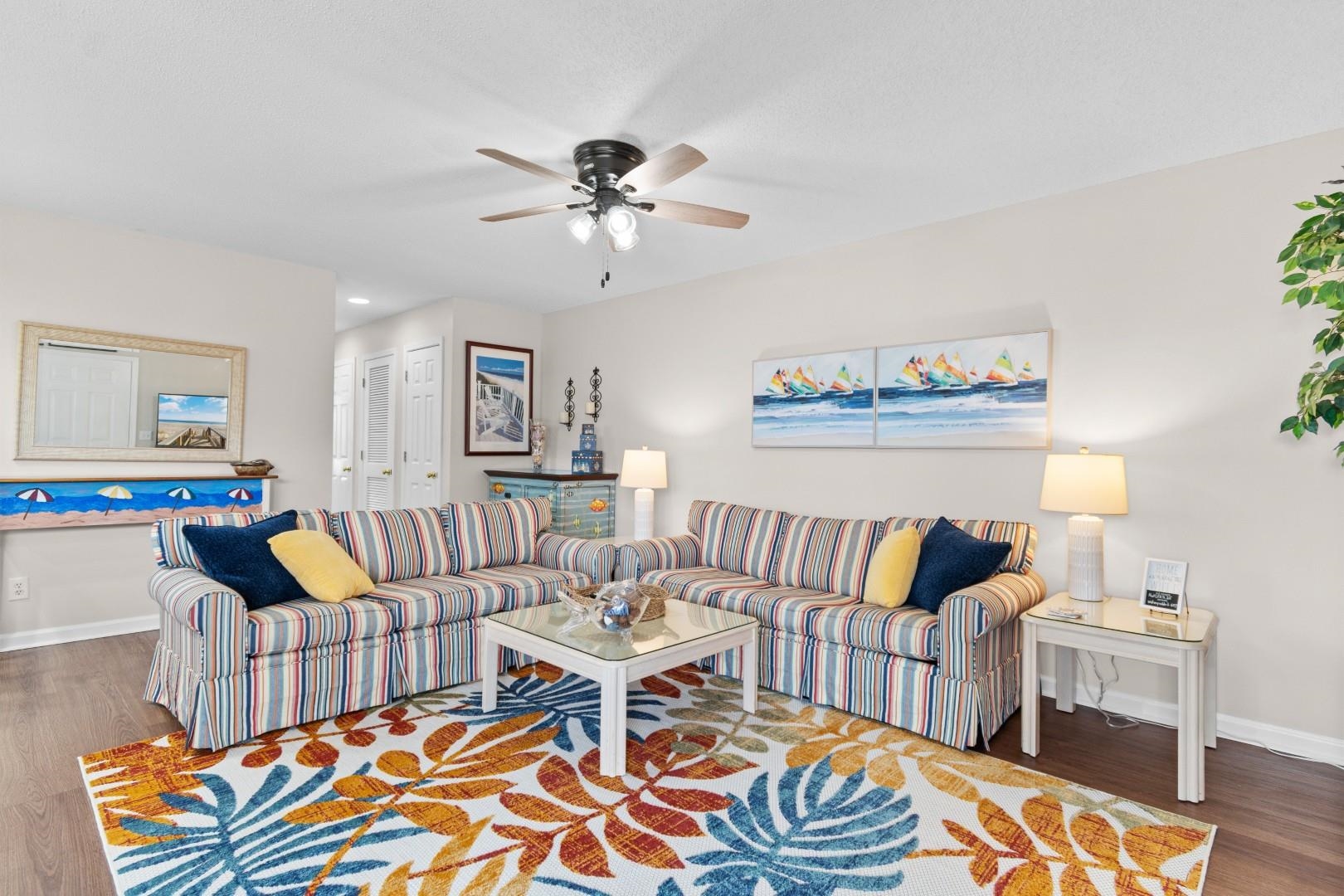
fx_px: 597
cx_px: 672
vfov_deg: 73.7
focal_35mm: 16
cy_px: 448
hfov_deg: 96.7
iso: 100
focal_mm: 11
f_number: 4.8
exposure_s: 1/4
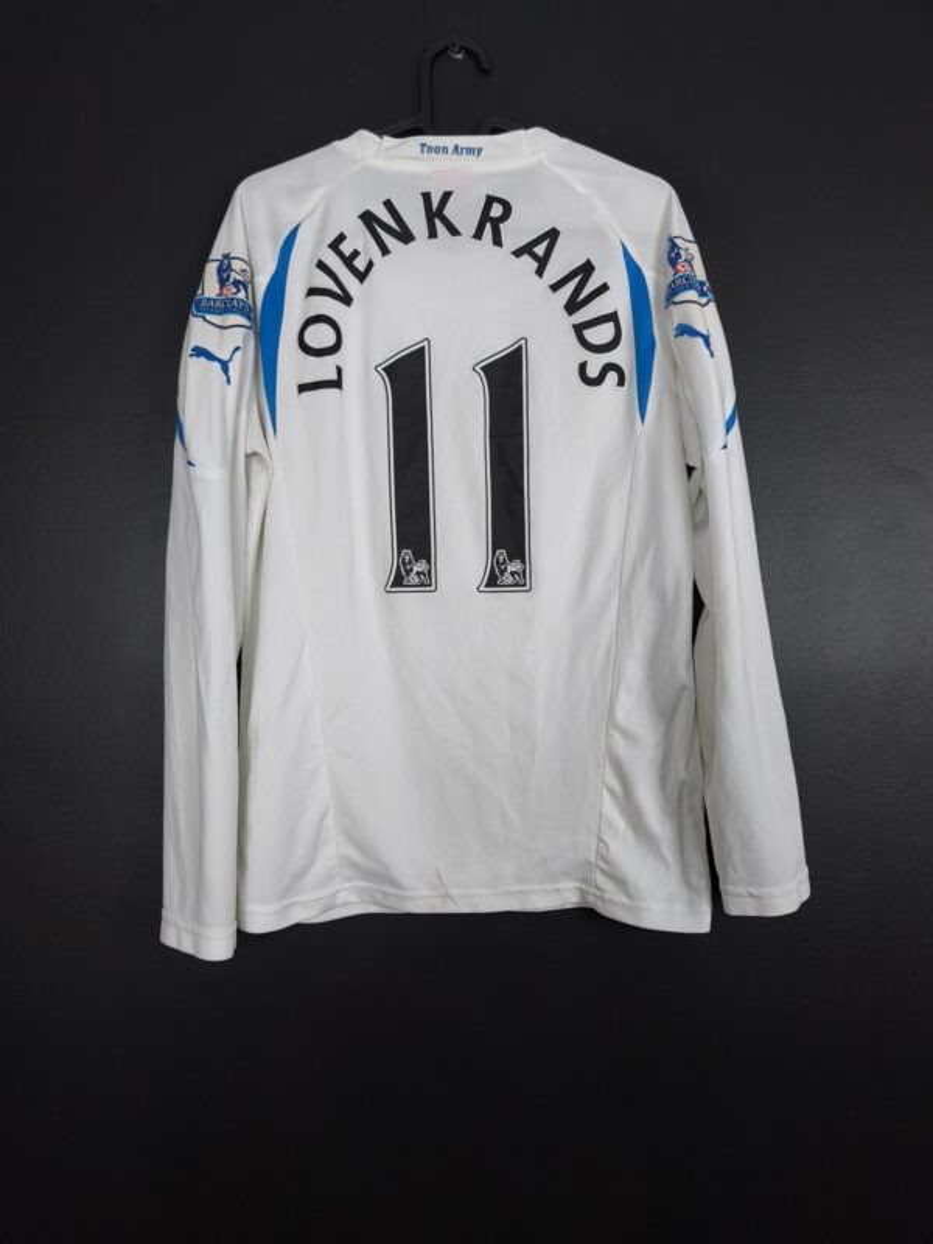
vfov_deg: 73.9
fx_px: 827
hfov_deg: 58.9
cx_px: 466
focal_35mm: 23
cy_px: 622
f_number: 1.6
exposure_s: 1/30
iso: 100
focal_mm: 6.57
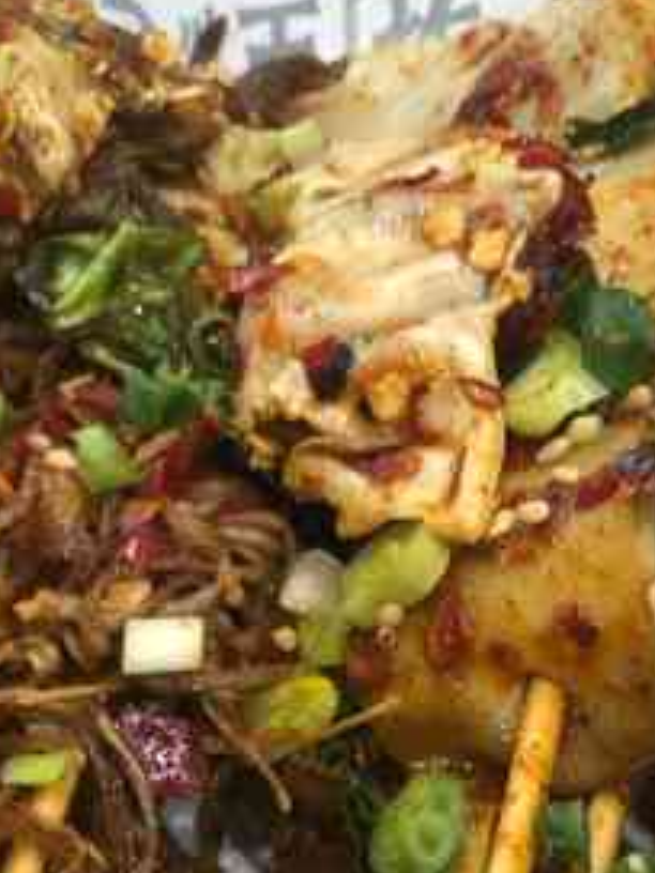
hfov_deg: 15.2
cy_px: 1250
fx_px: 2422
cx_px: 58
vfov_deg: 18.5
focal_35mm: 96
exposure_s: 1/33
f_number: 1.8
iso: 25
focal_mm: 3.99
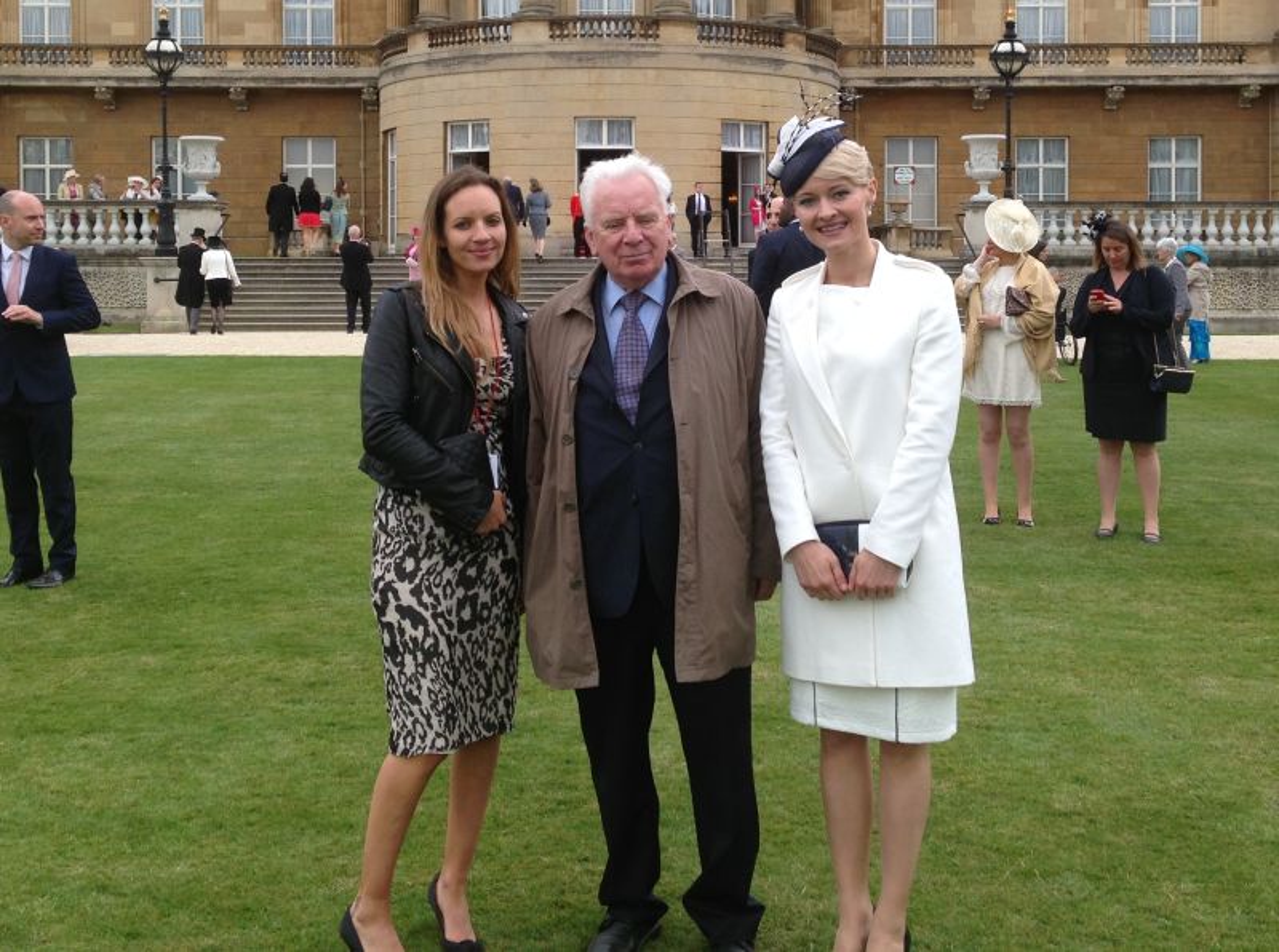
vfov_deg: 42.8
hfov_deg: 55.5
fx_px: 1216
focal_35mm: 33
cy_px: 476
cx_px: 640
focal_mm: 4.13
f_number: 2.4
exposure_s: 1/227
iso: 50
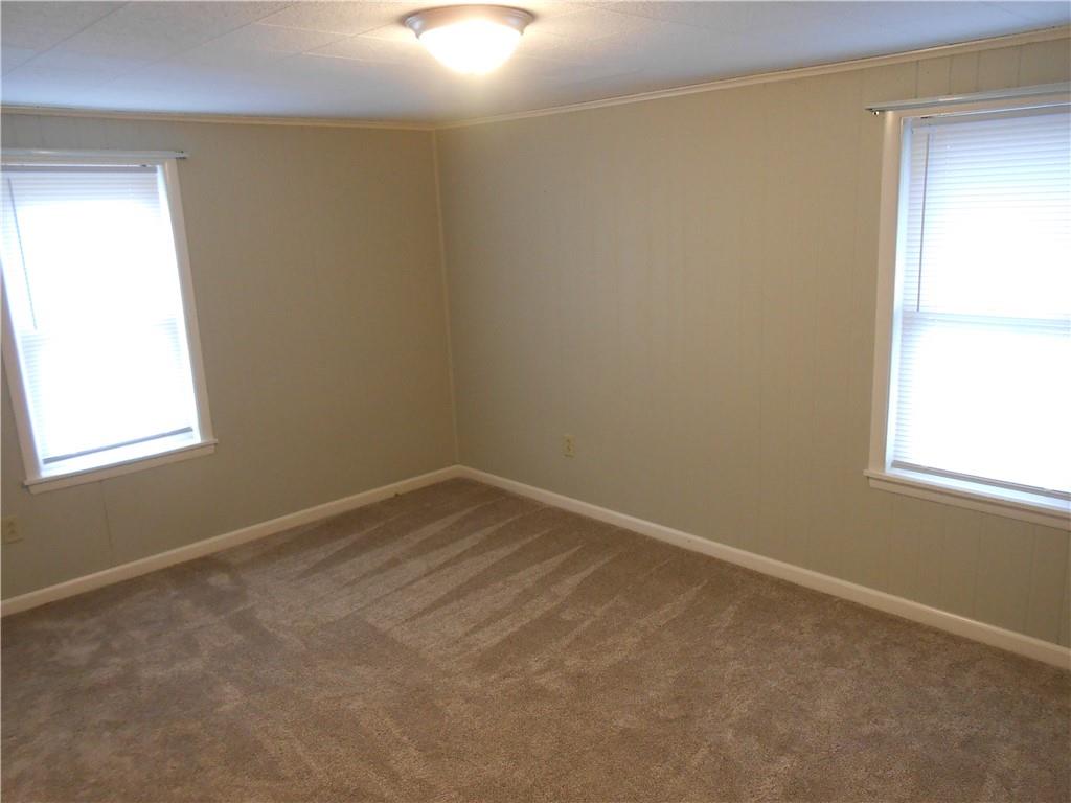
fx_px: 804
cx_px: 536
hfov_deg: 67.3
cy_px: 402
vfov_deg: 53.1
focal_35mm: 26
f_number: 3.5
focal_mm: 4.6
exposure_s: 1/30
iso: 250
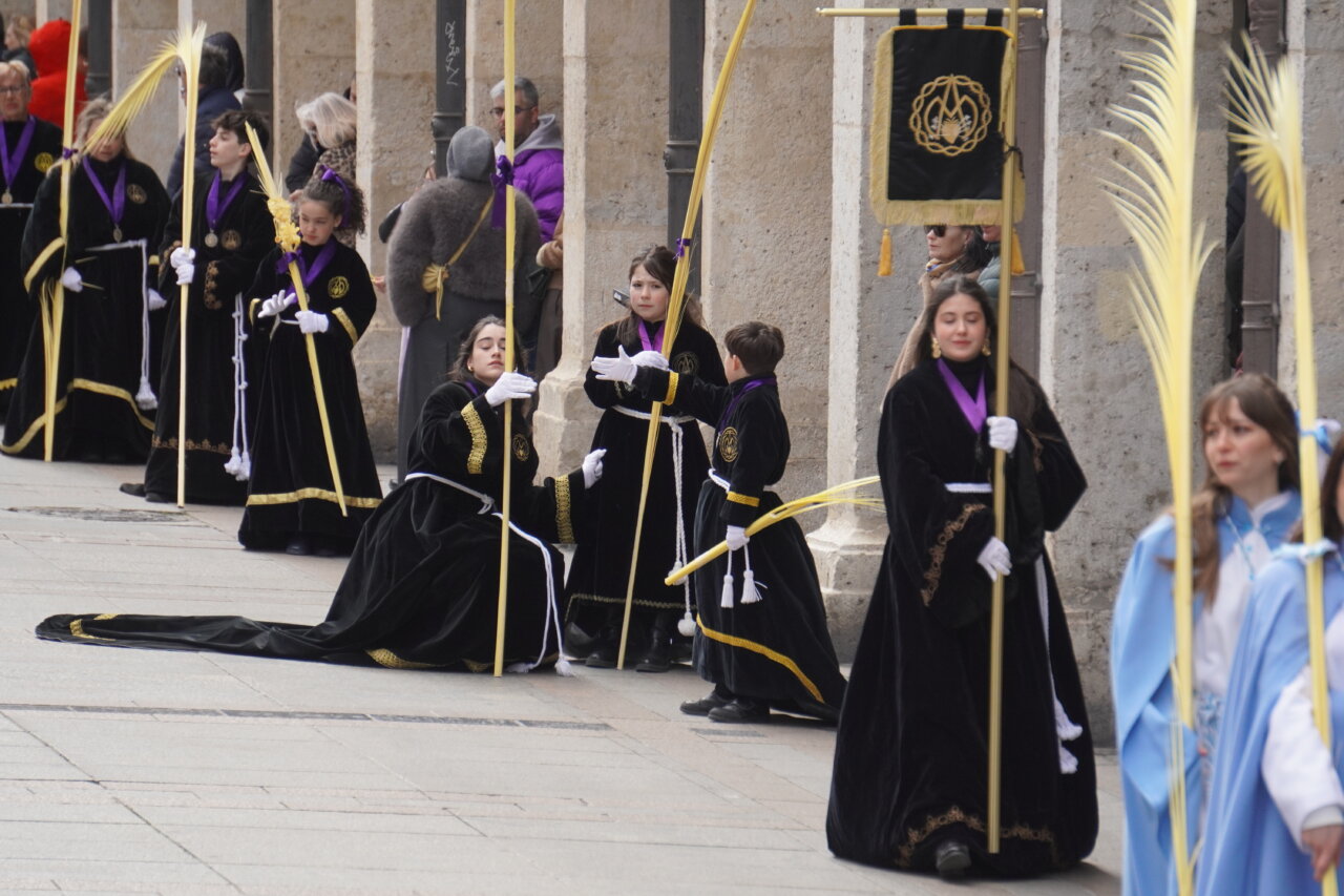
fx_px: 11758
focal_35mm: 315
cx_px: 672
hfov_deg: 6.5
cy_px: 448
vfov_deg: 4.4
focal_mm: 210
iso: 640
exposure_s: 1/400
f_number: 6.3
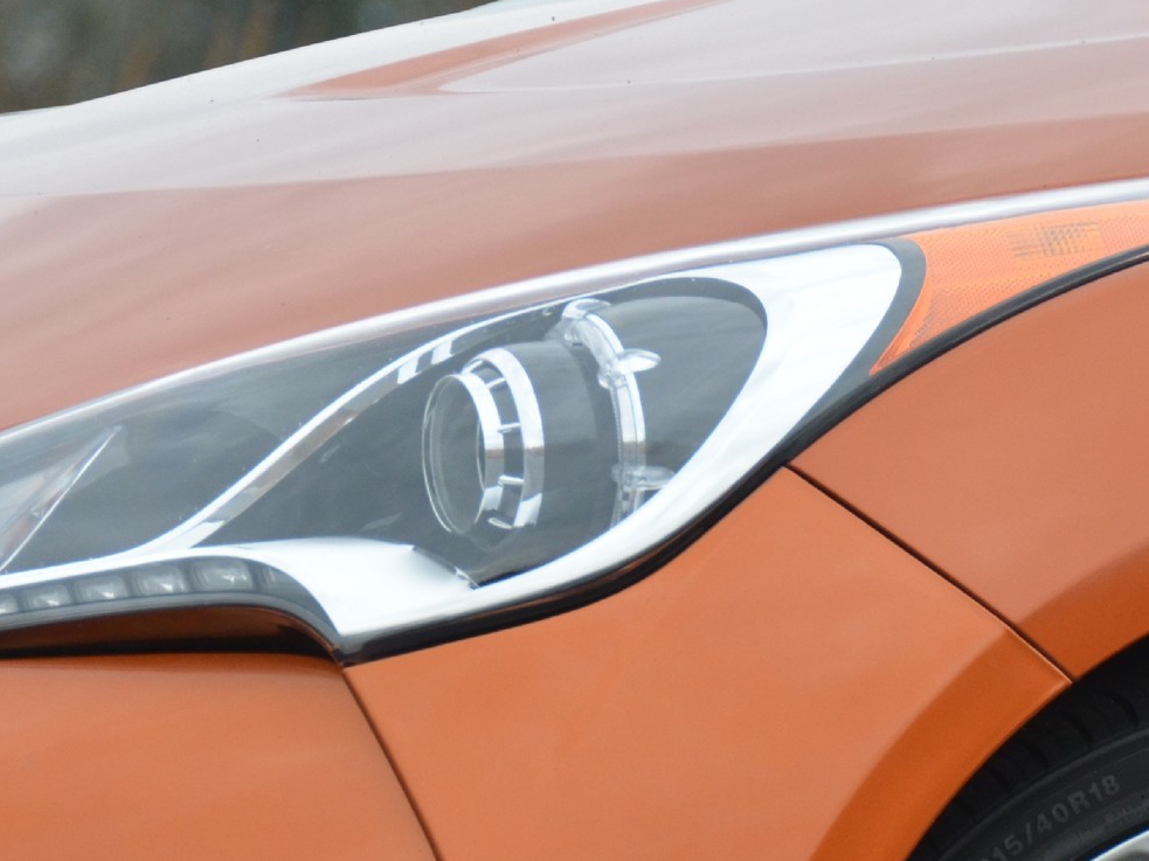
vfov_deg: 2.7
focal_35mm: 549
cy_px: 868
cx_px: 534
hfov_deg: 3.6
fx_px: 18221
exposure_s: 1/640
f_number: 5.6
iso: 800
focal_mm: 150
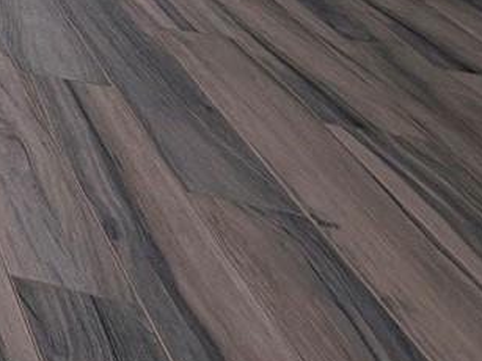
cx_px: -618
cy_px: -359
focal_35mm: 73
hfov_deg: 16.0
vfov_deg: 15.9
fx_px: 1016
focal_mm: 2.22
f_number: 2.2
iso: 20
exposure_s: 1/928
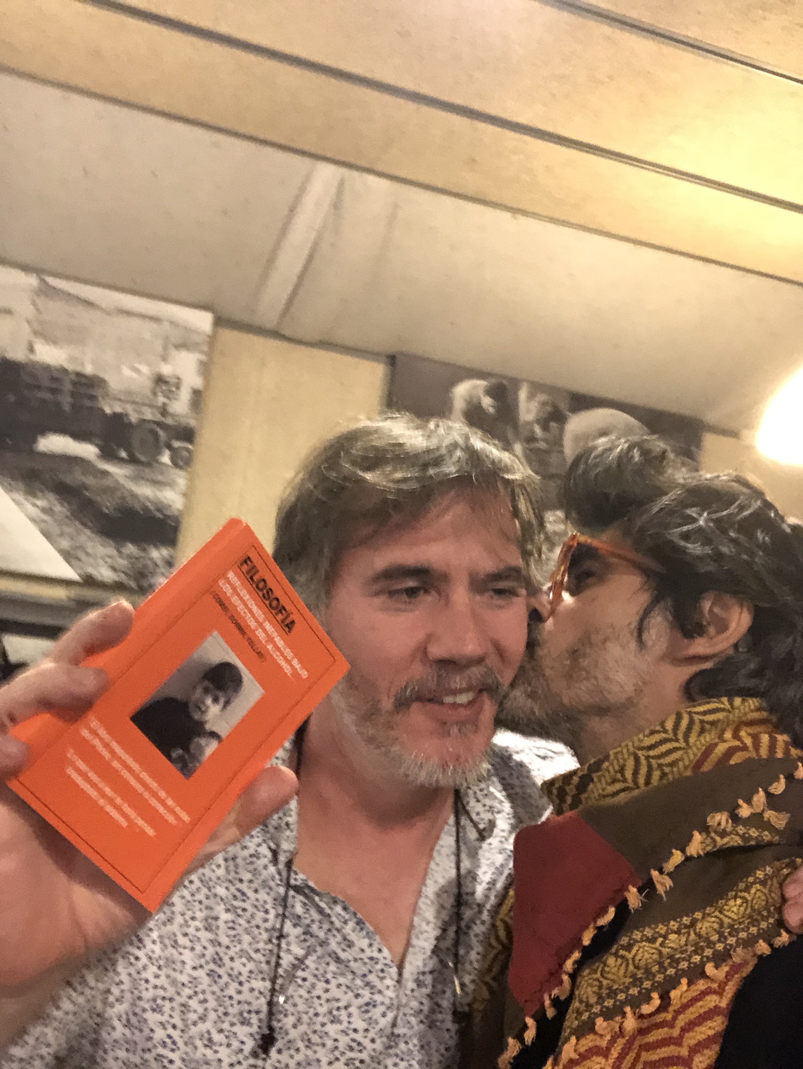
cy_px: 534
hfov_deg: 44.2
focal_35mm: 32
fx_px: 989
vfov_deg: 56.8
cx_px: 402
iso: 640
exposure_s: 1/17
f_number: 2.2
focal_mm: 2.87
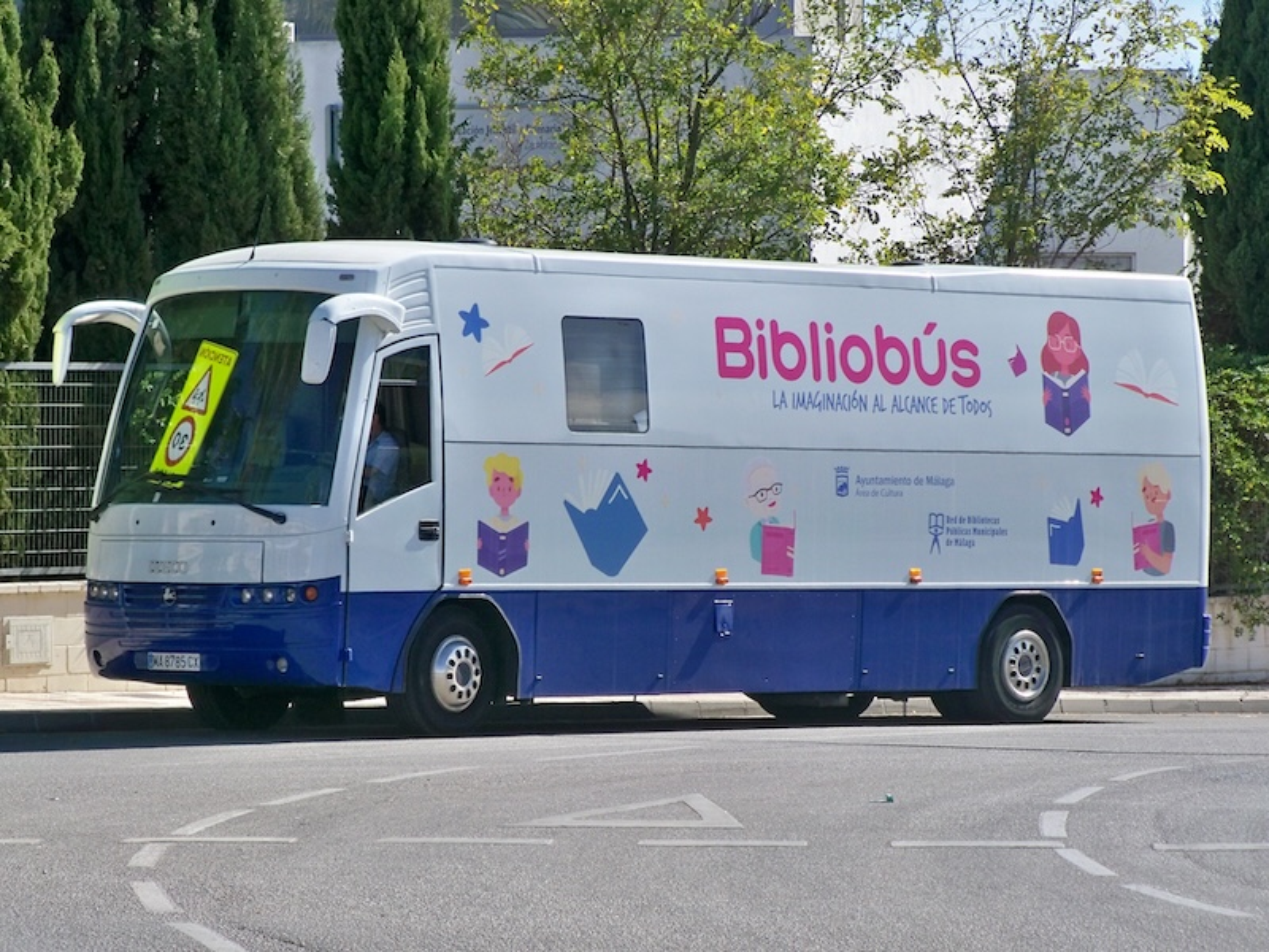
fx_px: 5352
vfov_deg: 10.2
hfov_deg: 13.5
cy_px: 476
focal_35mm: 146
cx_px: 634
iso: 80
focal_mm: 25.8
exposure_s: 1/640
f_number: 4.3
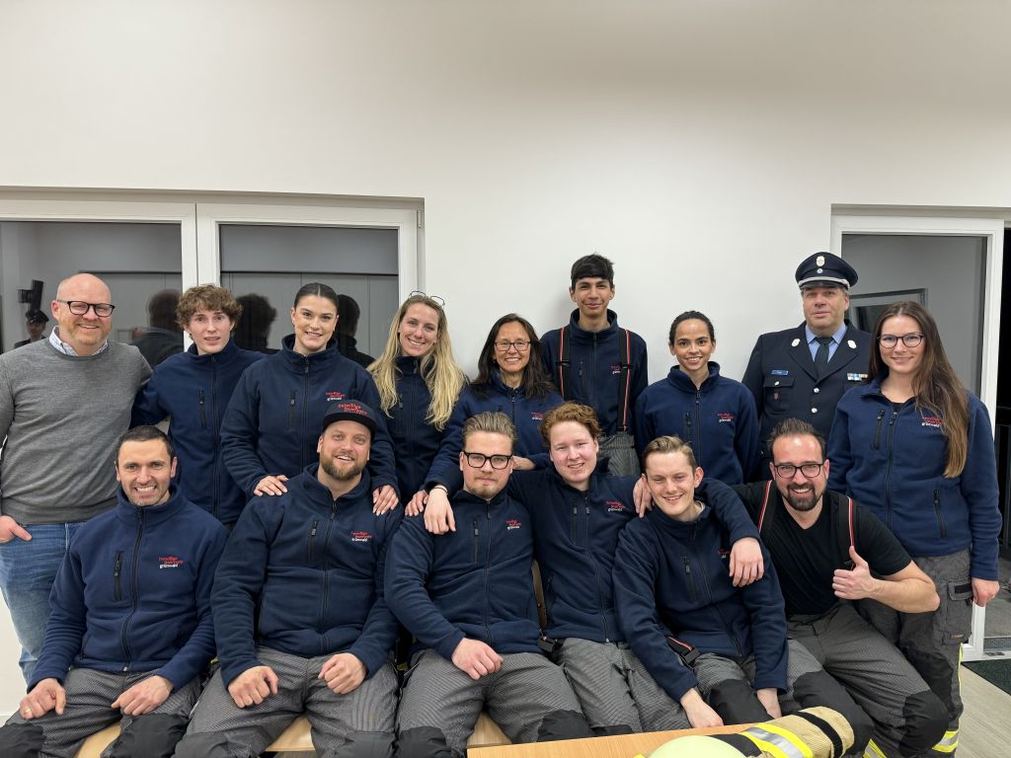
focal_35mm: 24
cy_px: 379
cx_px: 506
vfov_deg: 56.8
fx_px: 701
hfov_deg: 71.6
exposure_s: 1/109
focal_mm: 6.76
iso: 125
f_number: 1.78
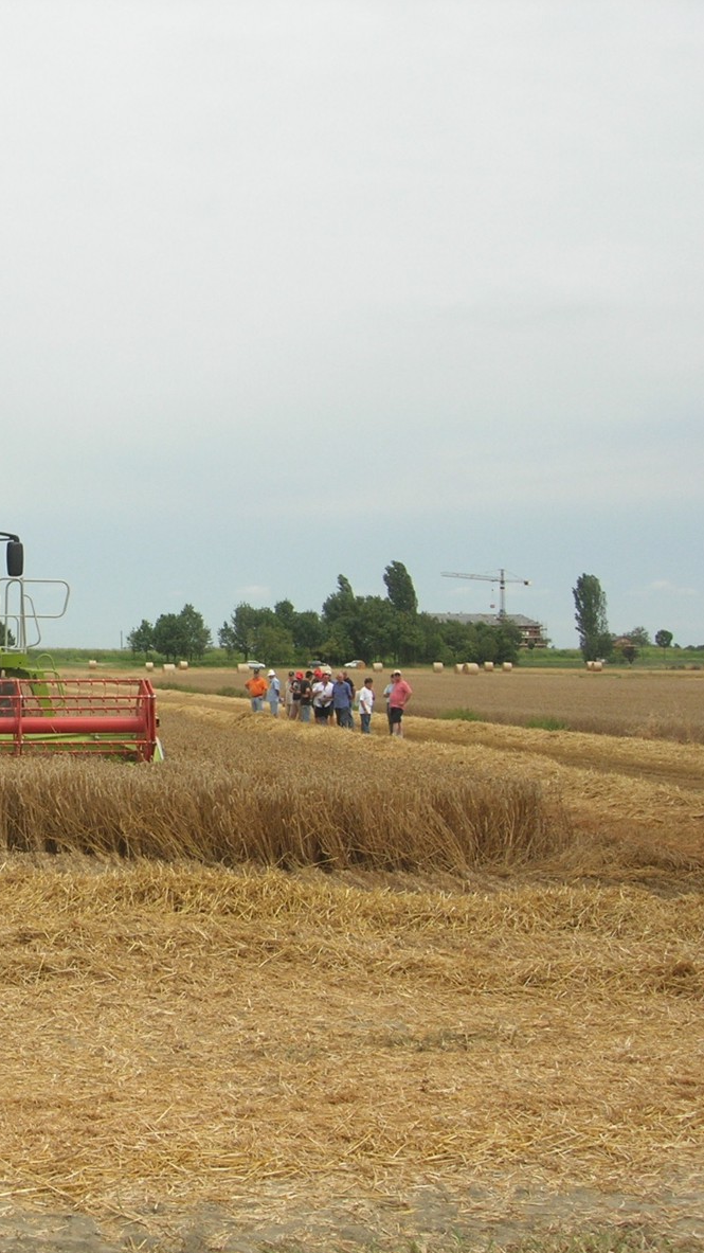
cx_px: -85
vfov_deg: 37.2
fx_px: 1859
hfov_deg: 20.4
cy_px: 633
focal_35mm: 56
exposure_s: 1/641
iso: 64
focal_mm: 7.8
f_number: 4.8
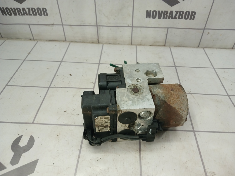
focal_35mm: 27
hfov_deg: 65.3
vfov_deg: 51.4
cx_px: 118
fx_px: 183
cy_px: 88
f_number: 1.8
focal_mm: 4
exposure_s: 1/50
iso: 125
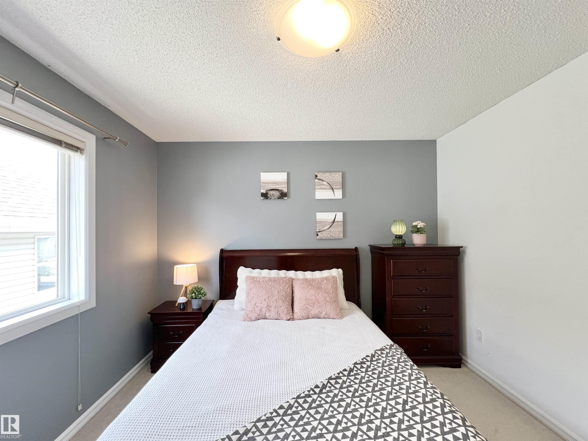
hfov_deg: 106.2
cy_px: 220
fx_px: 221
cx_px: 294
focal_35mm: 13
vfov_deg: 89.9
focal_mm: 1.57
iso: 125
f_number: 1.8
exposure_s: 1/120
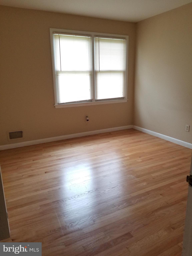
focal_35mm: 26
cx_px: 96
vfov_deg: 67.3
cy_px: 128
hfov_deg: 53.1
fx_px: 192
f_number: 1.7
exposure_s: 1/60
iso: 200
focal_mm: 4.25
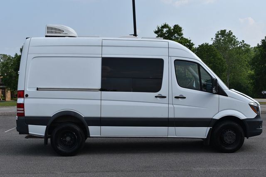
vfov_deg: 26.5
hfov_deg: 38.9
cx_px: 133
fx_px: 377
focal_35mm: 51
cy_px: 88
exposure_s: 1/320
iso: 100
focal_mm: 34
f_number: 9
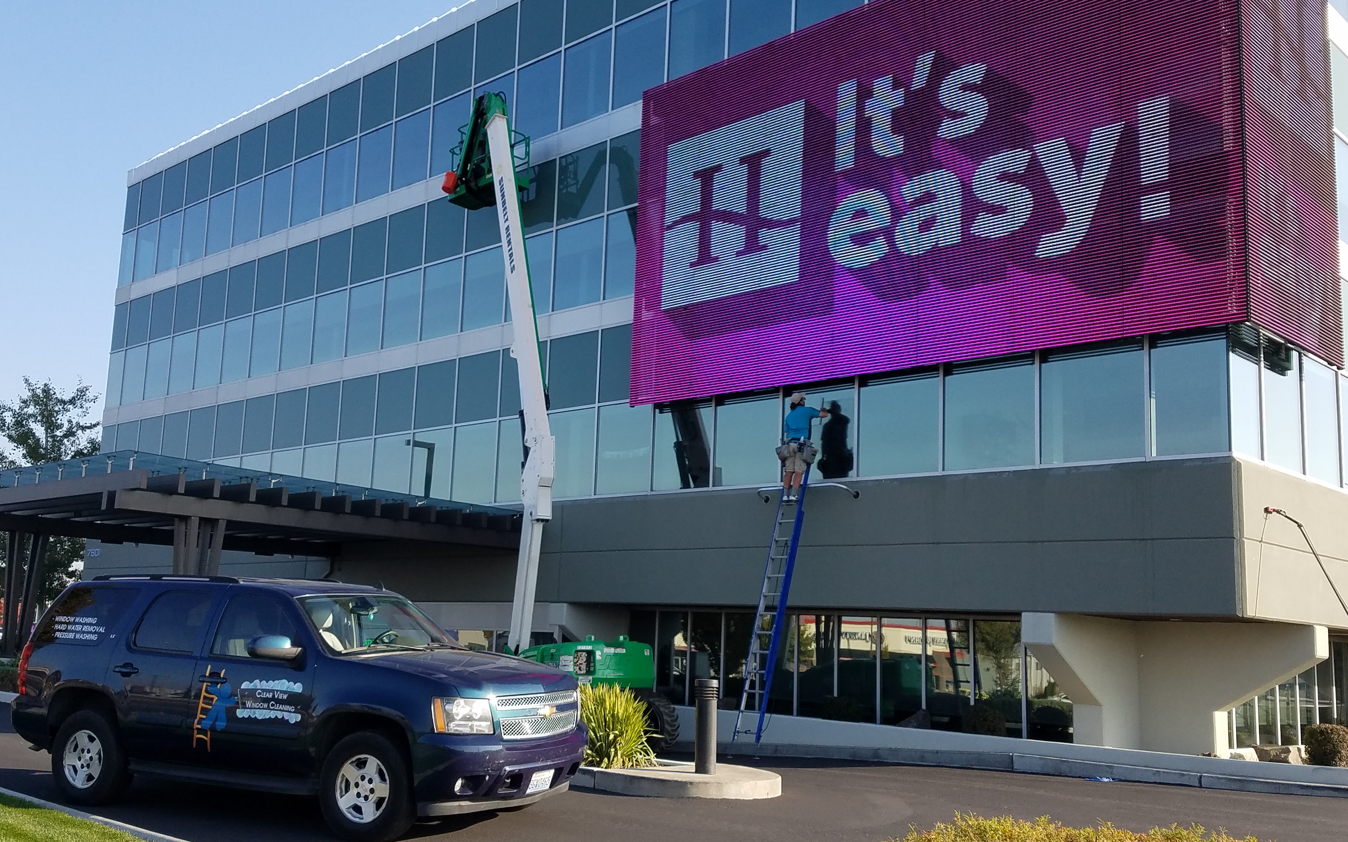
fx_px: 1029
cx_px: 666
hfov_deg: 66.5
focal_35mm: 28
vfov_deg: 44.5
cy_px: 393
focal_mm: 4.2
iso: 50
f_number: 1.7
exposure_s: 1/1288
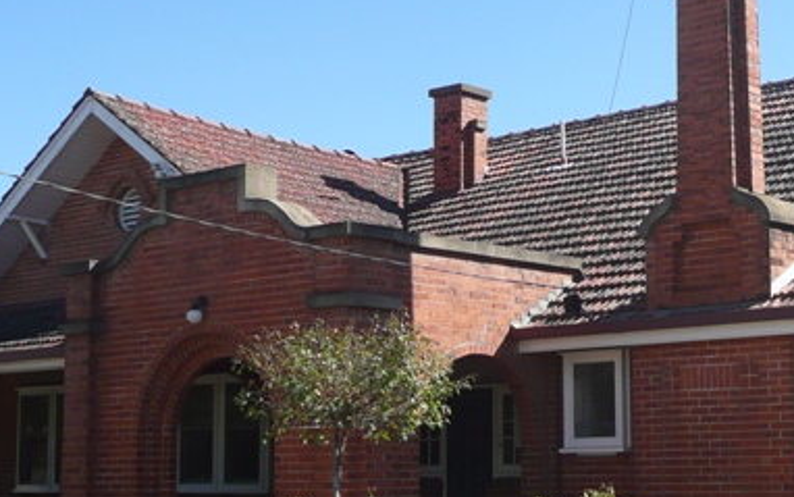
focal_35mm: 71
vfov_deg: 18.3
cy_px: 299
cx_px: 649
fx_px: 1537
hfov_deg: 28.3
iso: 100
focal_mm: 5.2
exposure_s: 1/640
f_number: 3.5
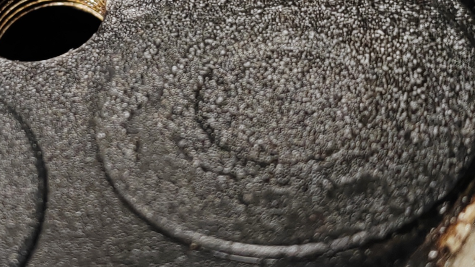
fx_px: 1222
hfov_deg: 21.8
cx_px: 127
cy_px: 13
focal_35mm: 97
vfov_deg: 12.4
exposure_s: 1/50
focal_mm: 5.52
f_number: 1.9
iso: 640
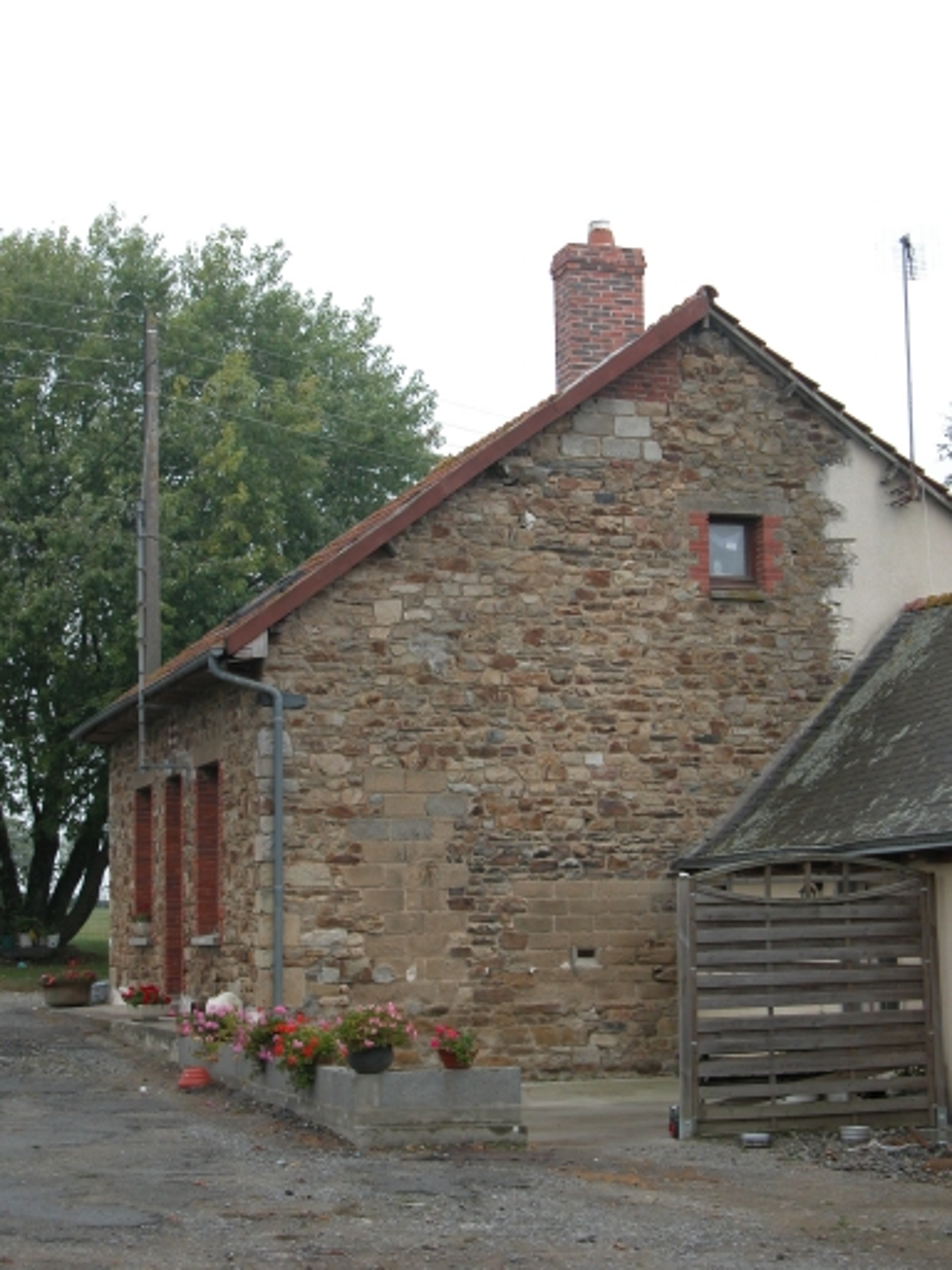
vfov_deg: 29.4
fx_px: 2420
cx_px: 476
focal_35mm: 66
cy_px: 635
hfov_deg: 22.3
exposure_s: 1/112
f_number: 3.6
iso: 100
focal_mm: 16.8
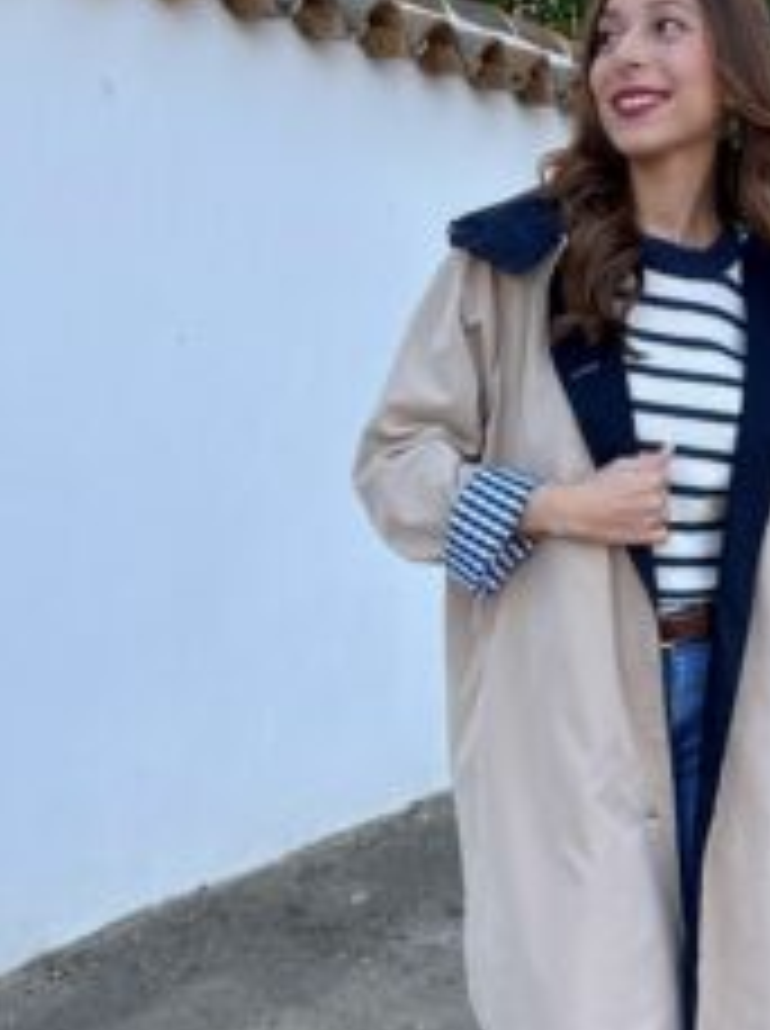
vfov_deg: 43.7
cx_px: 666
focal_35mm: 42
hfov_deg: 32.8
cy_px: 742
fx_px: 1249
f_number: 1.78
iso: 80
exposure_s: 1/622
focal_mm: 6.76
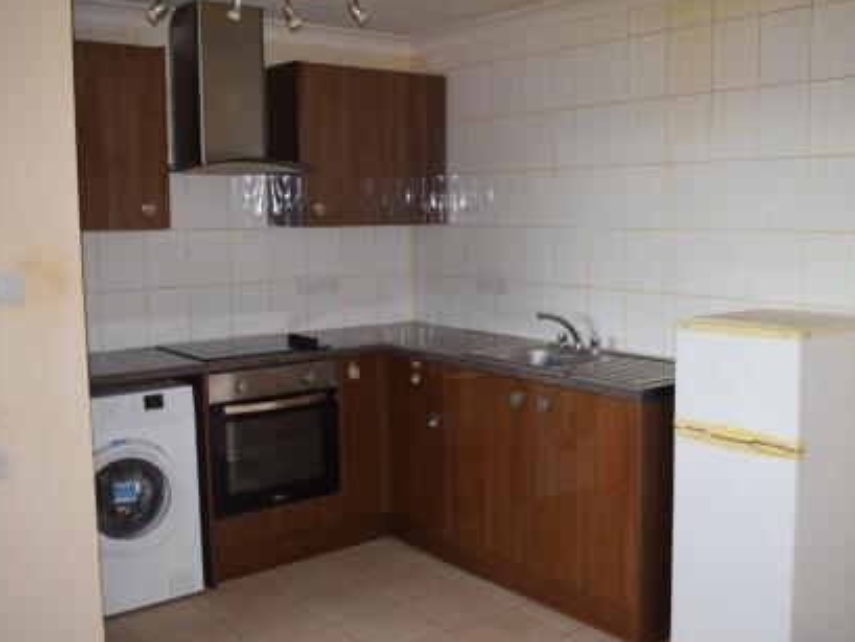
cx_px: 456
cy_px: 325
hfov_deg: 48.3
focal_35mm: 39
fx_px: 953
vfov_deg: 37.2
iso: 800
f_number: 5
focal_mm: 23
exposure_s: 1/100
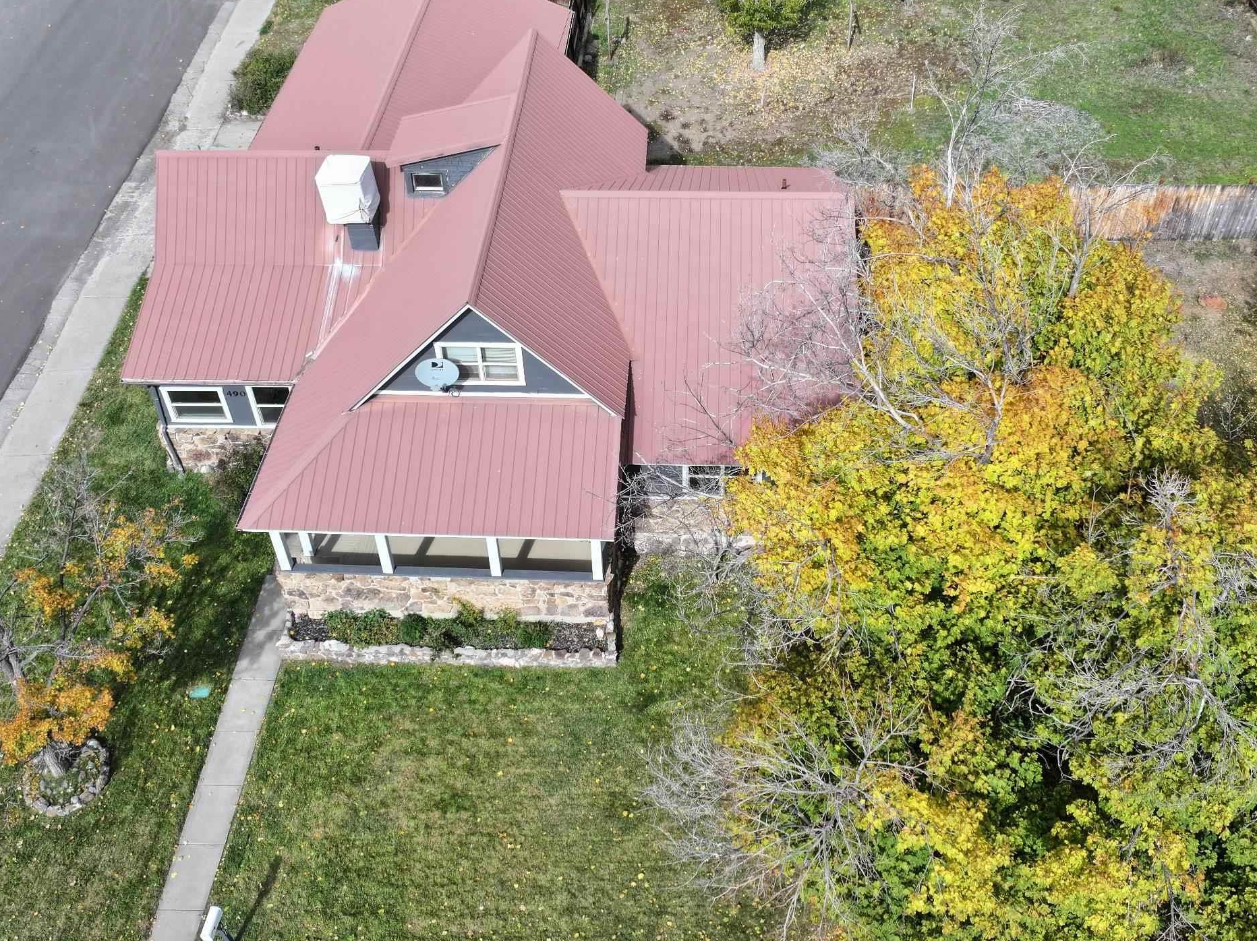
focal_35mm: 34
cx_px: 683
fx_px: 1234
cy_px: 475
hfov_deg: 53.9
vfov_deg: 41.8
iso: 110
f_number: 2.8
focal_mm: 12.29
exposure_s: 1/1000
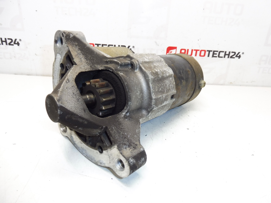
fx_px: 188
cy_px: 102
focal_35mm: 24
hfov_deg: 71.6
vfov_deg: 56.8
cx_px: 136
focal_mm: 4.3
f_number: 3.5
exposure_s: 1/60
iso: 200
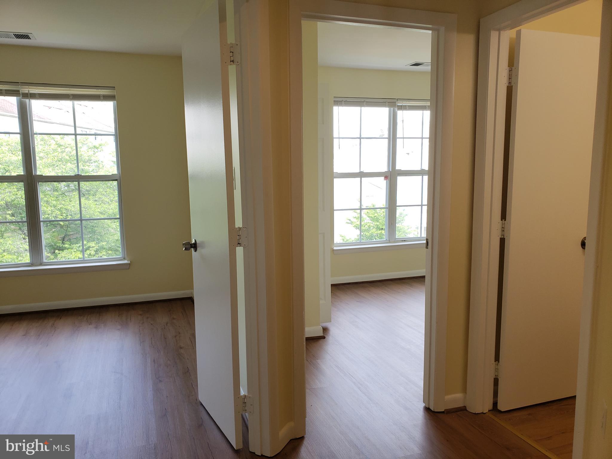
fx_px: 460
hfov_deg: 67.3
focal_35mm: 26
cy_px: 230
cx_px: 306
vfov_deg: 53.1
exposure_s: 1/120
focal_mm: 4.3
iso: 80
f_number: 2.4
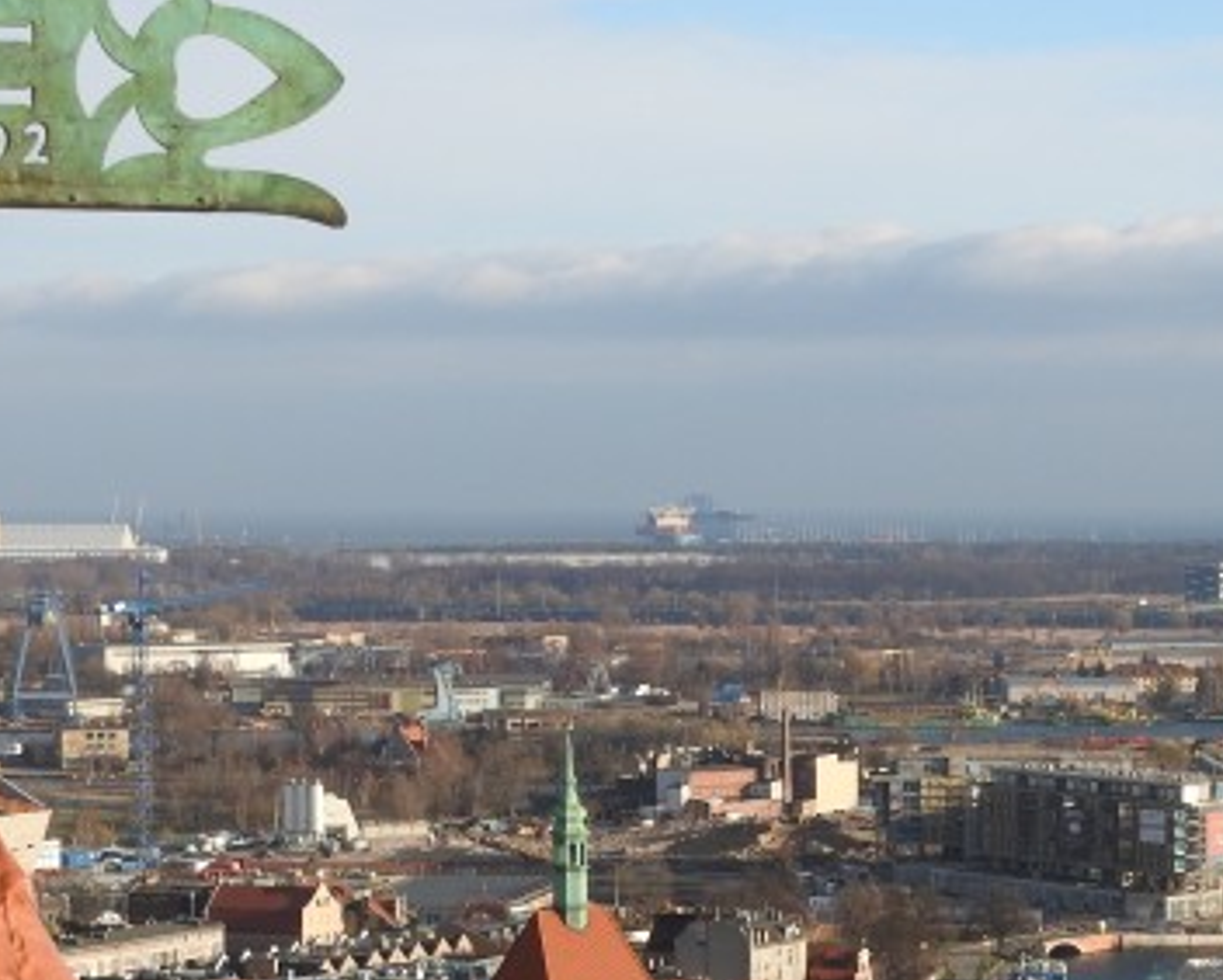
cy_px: 744
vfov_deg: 11.6
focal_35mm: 133
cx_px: 823
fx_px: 4817
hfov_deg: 14.4
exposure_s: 1/640
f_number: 4.2
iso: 100
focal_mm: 10.7
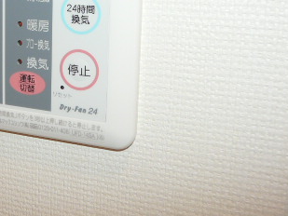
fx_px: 483
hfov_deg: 32.0
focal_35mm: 58
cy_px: 22
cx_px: 45
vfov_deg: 24.5
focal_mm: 4.6
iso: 100
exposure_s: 1/30
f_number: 2.8
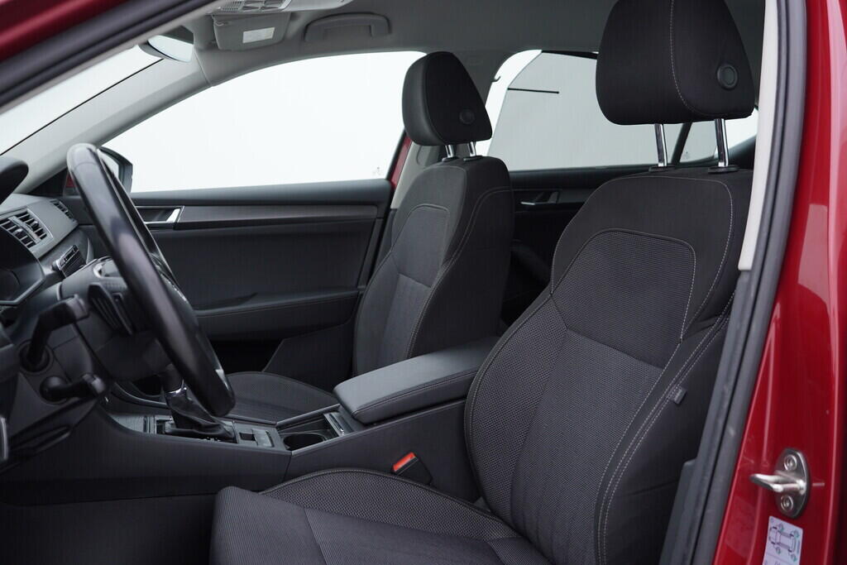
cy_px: 282
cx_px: 424
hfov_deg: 53.1
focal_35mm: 36
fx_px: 847
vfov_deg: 36.9
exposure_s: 1/50
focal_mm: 24
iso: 125
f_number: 3.2
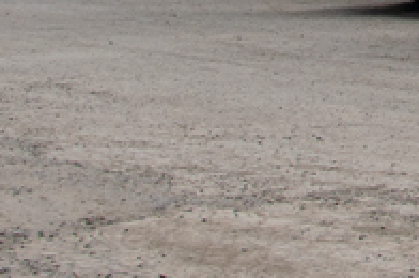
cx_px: 1043
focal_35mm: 248
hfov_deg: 7.7
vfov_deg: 5.2
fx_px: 2885
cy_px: -513
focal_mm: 25
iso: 200
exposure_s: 1/320
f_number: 8
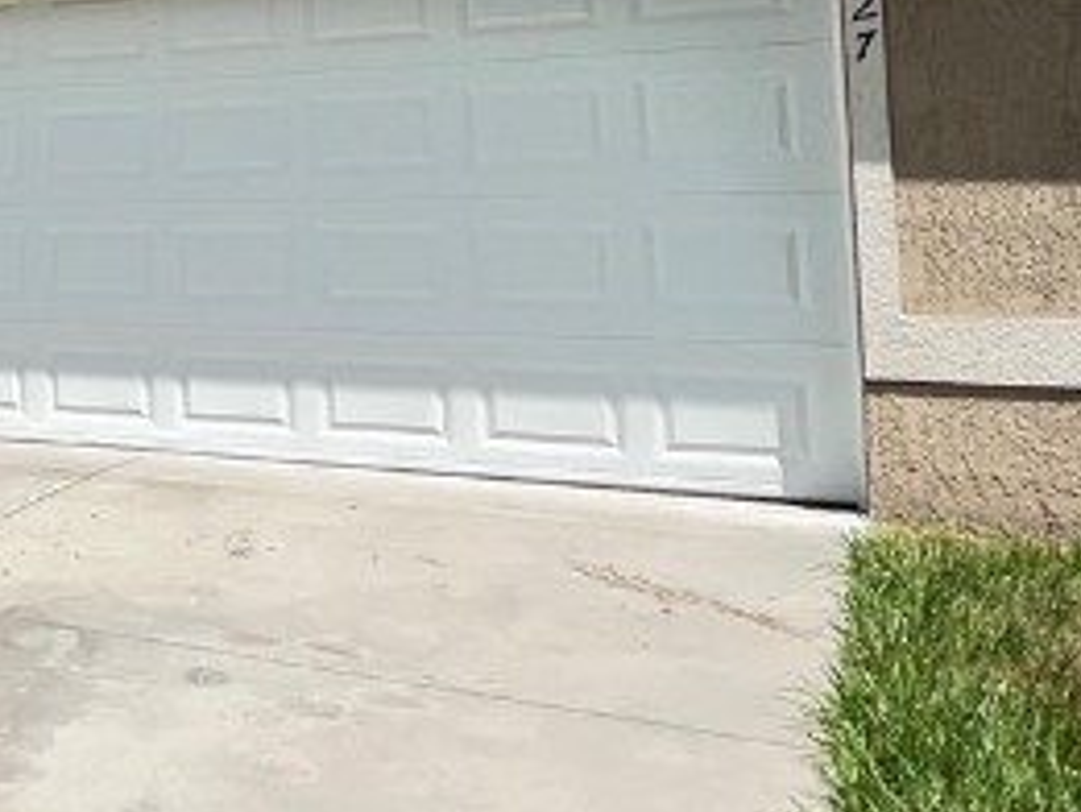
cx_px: -406
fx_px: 1593
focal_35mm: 51
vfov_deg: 27.6
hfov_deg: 28.7
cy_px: 95
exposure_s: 1/673
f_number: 1.8
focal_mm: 1.57
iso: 32
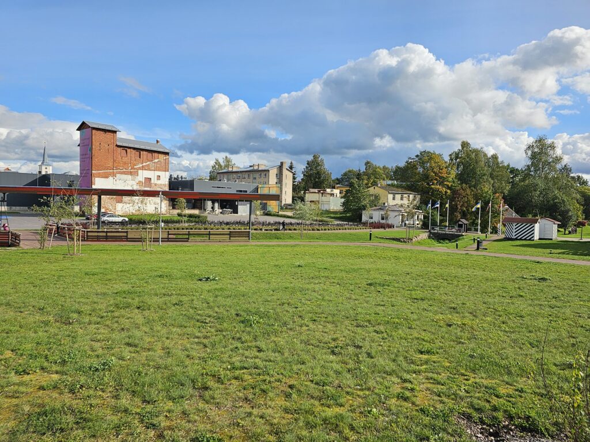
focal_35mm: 23
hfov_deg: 73.9
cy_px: 221
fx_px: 392
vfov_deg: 58.9
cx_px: 295
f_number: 1.7
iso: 16
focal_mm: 6.3
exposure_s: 1/1533
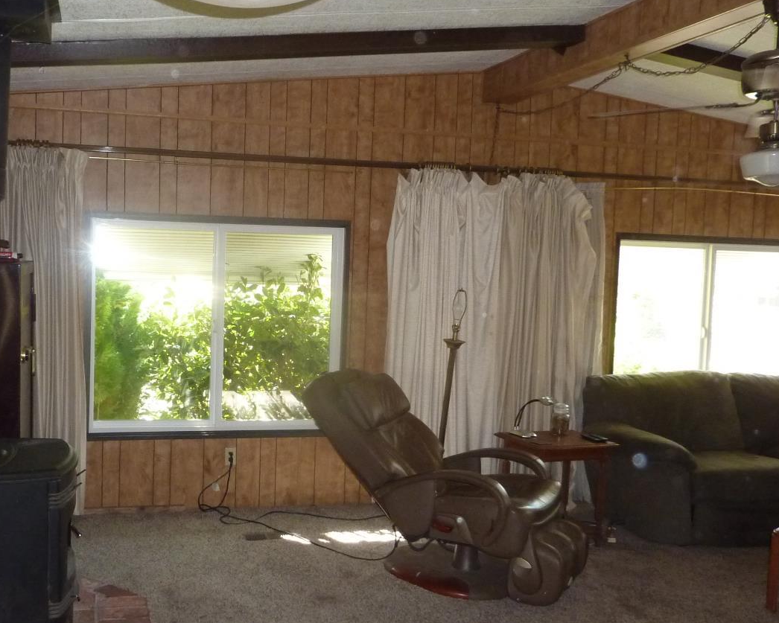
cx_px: 288
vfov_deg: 42.2
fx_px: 807
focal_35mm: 35
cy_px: 326
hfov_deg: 51.0
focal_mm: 4.1
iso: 320
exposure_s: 1/30
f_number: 3.3
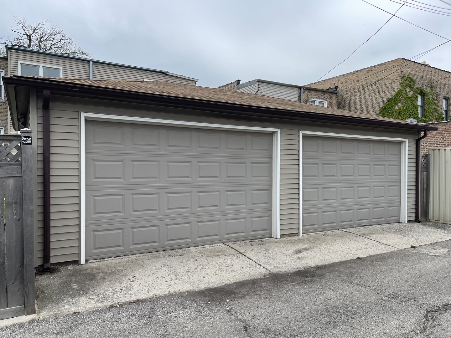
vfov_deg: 53.1
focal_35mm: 26
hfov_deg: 67.3
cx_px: 226
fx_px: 339
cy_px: 169
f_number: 1.6
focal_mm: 5.1
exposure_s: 1/1164
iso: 32
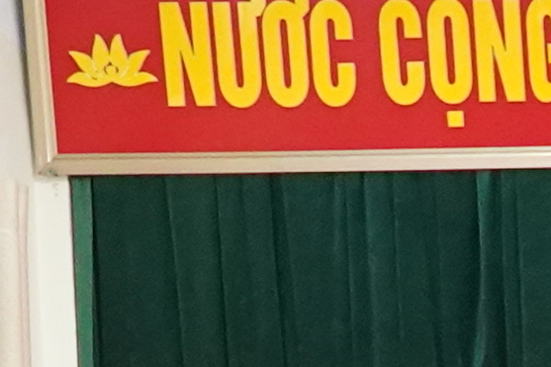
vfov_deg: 5.9
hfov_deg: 8.7
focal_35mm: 219
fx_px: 3351
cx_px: 1240
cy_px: 1047
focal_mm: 21
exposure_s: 1/100
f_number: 6.3
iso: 4000
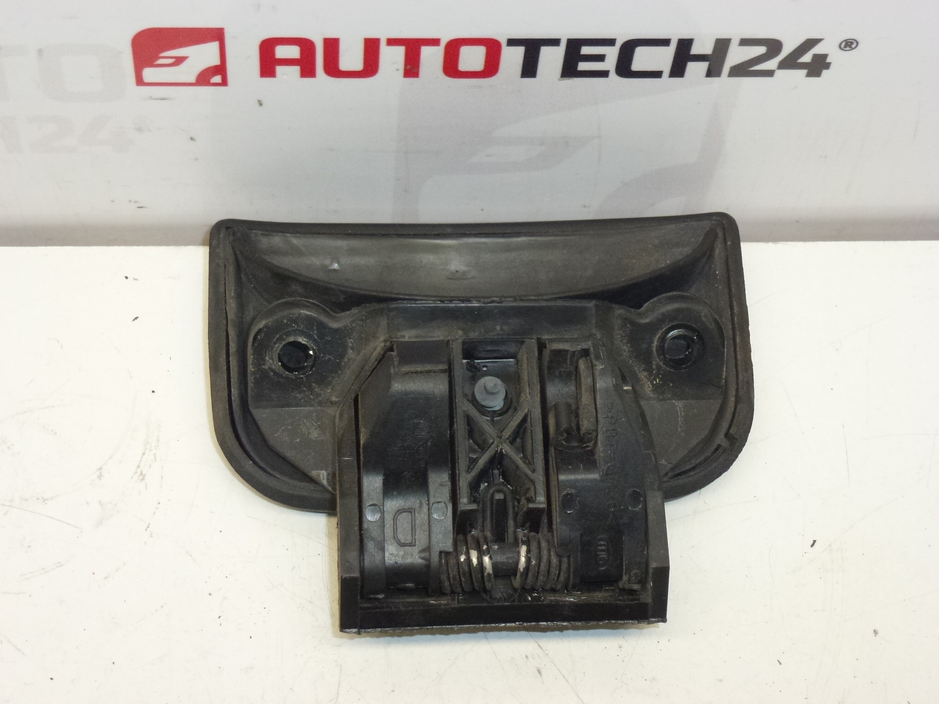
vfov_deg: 22.6
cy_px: 352
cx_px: 470
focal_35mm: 65
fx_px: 1763
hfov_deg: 29.8
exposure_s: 1/125
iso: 400
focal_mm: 11.7
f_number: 4.6
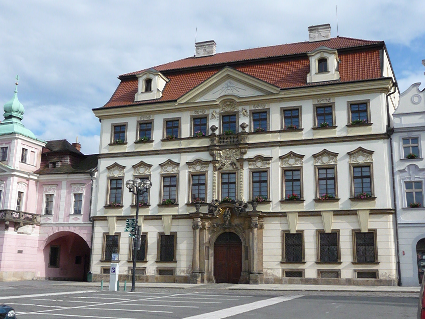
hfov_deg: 43.9
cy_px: 160
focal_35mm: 43
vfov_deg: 33.6
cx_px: 212
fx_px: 528
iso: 500
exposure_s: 1/640
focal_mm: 7.1
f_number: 10
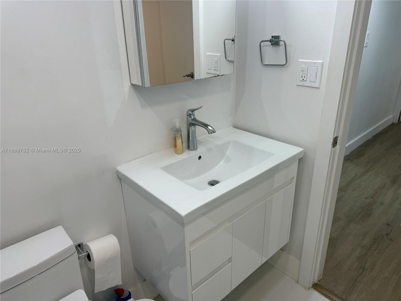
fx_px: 278
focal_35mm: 24
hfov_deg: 71.6
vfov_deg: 56.8
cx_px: 200
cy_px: 150
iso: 64
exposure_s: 1/152
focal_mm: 6.76
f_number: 1.78
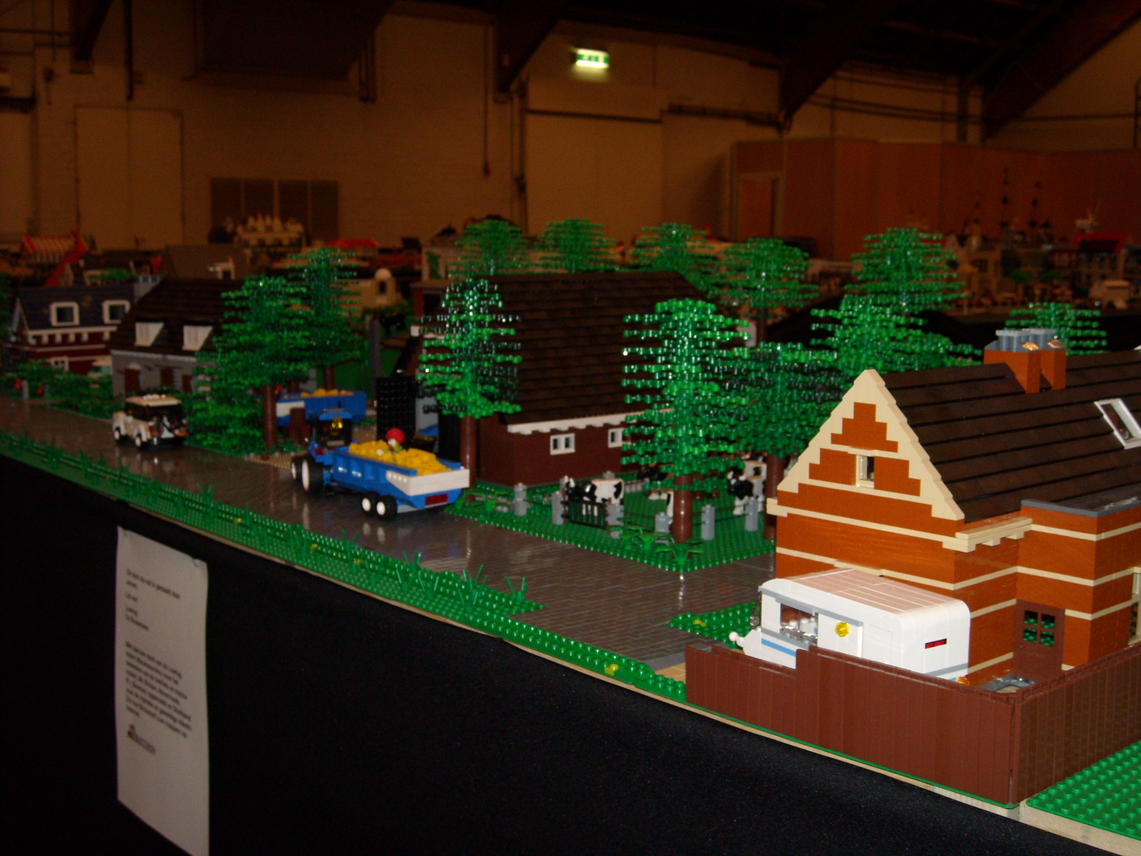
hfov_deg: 42.9
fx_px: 1450
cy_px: 428
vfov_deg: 32.9
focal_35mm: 44
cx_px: 570
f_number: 3.1
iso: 200
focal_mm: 7.1
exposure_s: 1/60
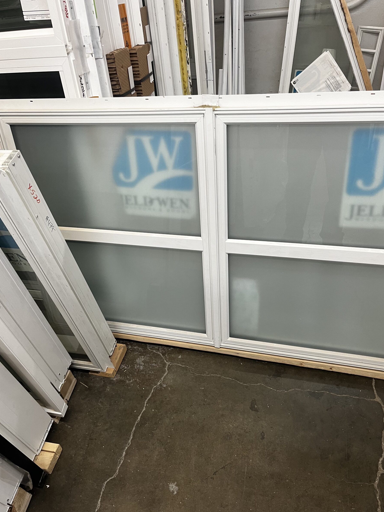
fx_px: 414
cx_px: 187
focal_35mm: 28
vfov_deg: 63.4
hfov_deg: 49.7
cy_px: 271
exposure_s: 1/60
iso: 100
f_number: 1.6
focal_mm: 5.1
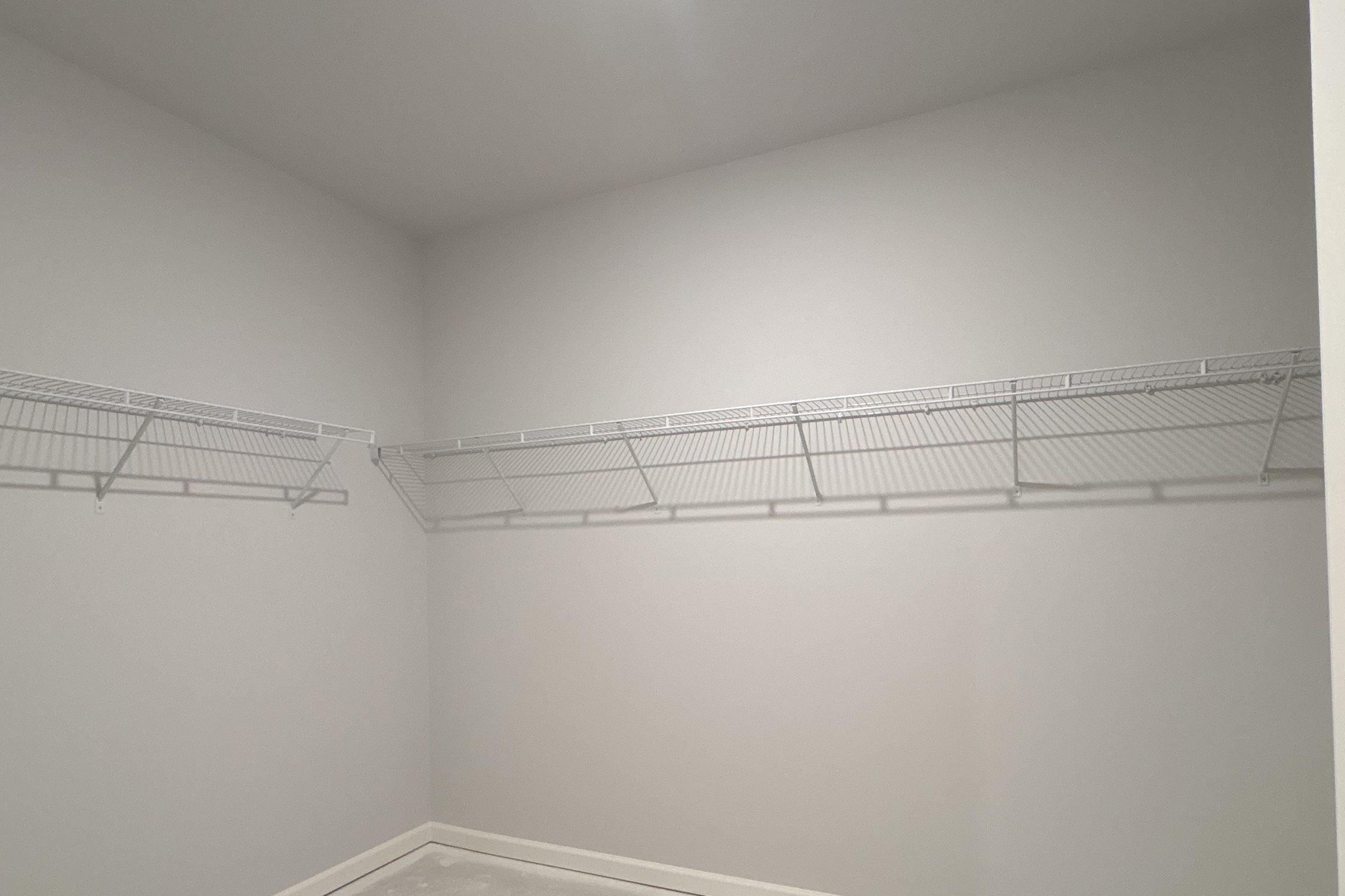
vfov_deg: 61.4
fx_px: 747
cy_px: 537
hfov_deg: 84.0
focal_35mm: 20
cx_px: 667
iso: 320
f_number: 2.2
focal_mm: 2.22
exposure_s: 1/60
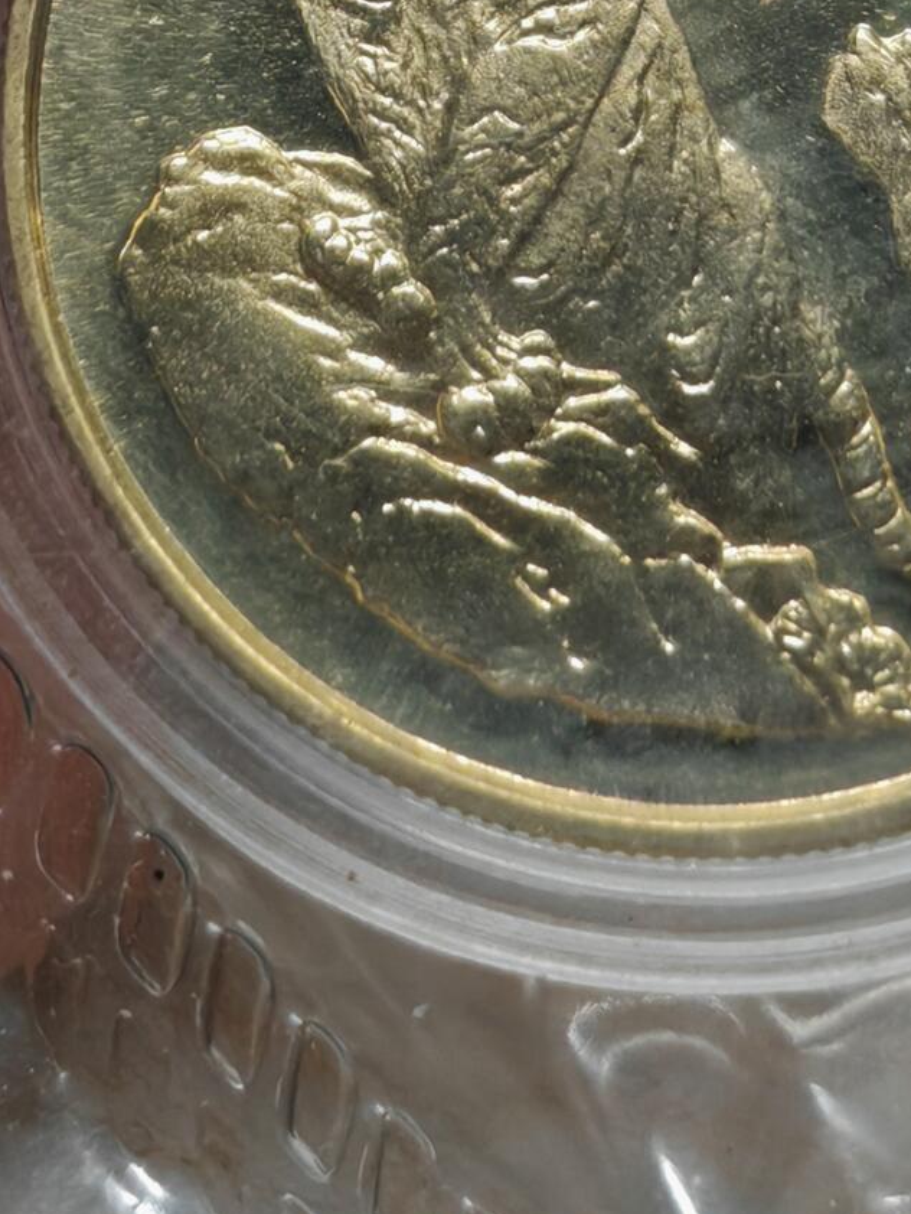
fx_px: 7120
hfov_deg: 7.3
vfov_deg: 9.7
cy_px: 133
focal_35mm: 203
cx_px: 833
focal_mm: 7.62
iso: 80
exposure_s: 1/100
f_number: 1.6
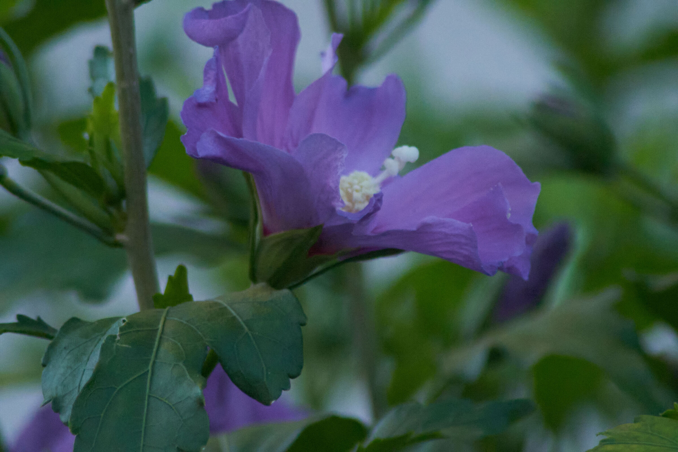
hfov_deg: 2.3
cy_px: 226
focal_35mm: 900
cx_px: 339
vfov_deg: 1.5
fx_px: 16949
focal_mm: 600
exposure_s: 1/800
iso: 6400
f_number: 11
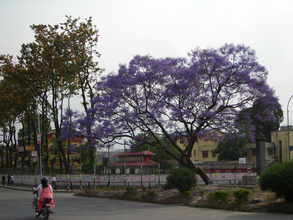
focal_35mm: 55
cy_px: 110
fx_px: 466
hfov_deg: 34.9
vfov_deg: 26.6
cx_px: 146
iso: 50
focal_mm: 9.1
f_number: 3.6
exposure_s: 1/402
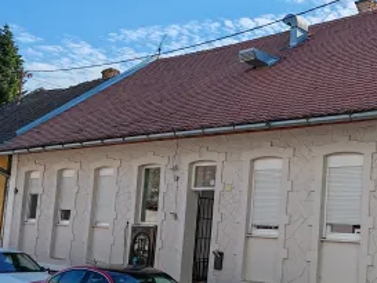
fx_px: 556
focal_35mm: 51
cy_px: 174
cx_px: 326
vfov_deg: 28.5
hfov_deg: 35.6
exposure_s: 1/970
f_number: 1.9
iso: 50
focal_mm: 6.12
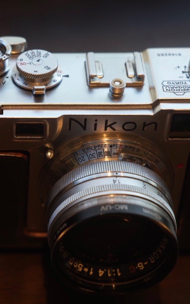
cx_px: 0
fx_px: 638
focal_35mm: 77
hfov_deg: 16.6
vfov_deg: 26.8
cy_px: 153
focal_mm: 50
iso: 250
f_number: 1.4
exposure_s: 1/60
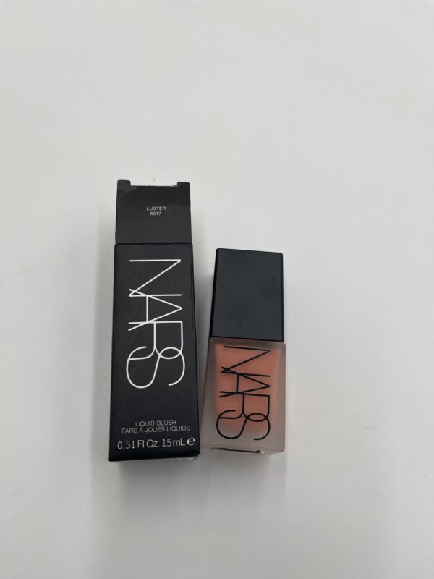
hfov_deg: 54.9
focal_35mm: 25
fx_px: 418
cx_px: 217
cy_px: 290
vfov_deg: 69.4
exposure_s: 1/561
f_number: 1.6
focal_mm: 5.1
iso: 32
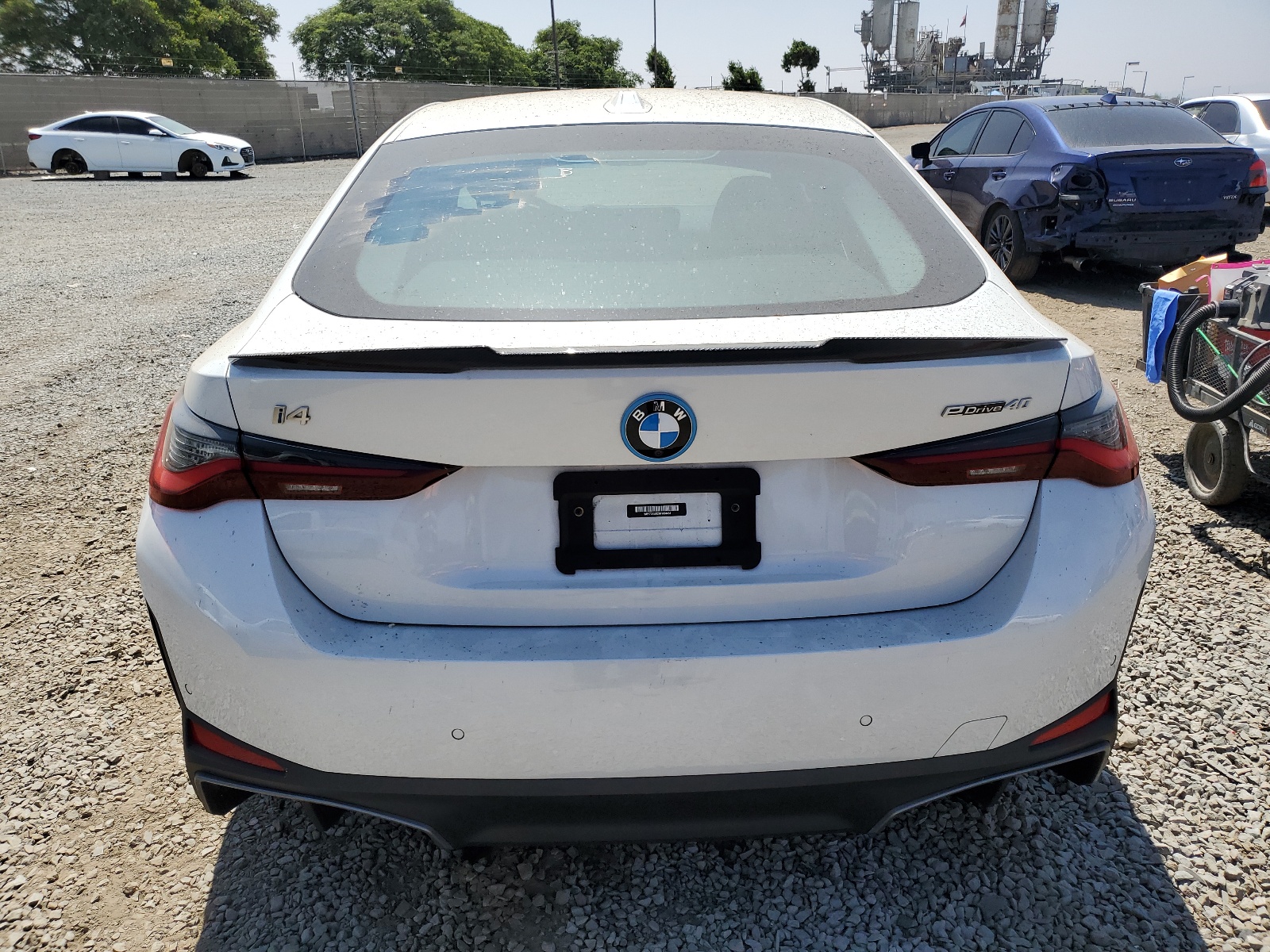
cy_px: 476
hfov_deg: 67.3
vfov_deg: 53.1
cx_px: 635
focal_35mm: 26
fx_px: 954
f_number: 1.5
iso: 50
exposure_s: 1/3333
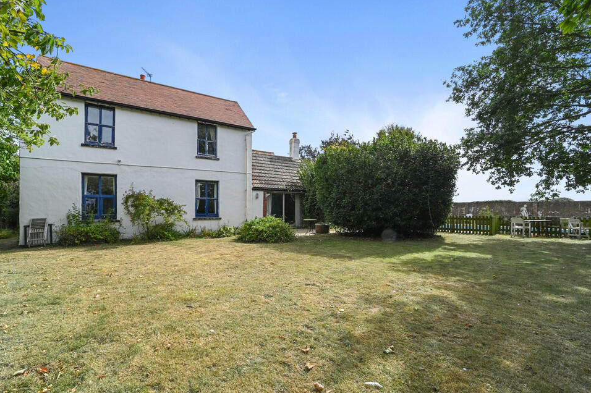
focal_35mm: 15
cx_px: 284
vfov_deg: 77.2
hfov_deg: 100.4
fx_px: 246
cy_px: 208
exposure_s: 1/60
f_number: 11
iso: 400
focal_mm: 14
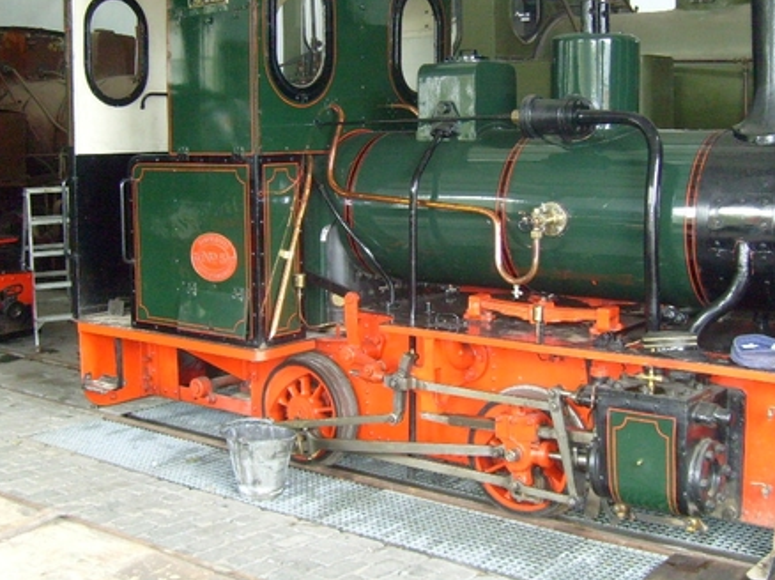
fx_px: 1074
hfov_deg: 39.7
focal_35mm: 48
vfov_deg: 30.1
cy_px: 219
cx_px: 389
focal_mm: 5.8
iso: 200
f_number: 2.8
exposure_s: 1/45
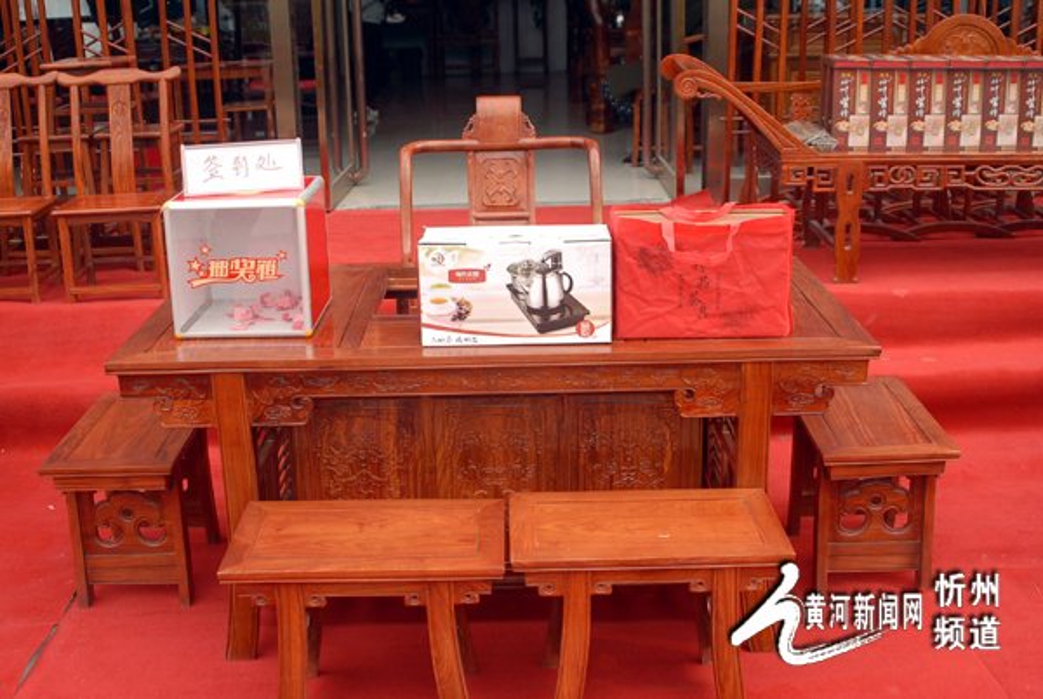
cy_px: 350
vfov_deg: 32.0
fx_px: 1219
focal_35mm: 42
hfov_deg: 46.3
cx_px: 522
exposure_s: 1/80
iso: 100
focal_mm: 28
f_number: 4.5
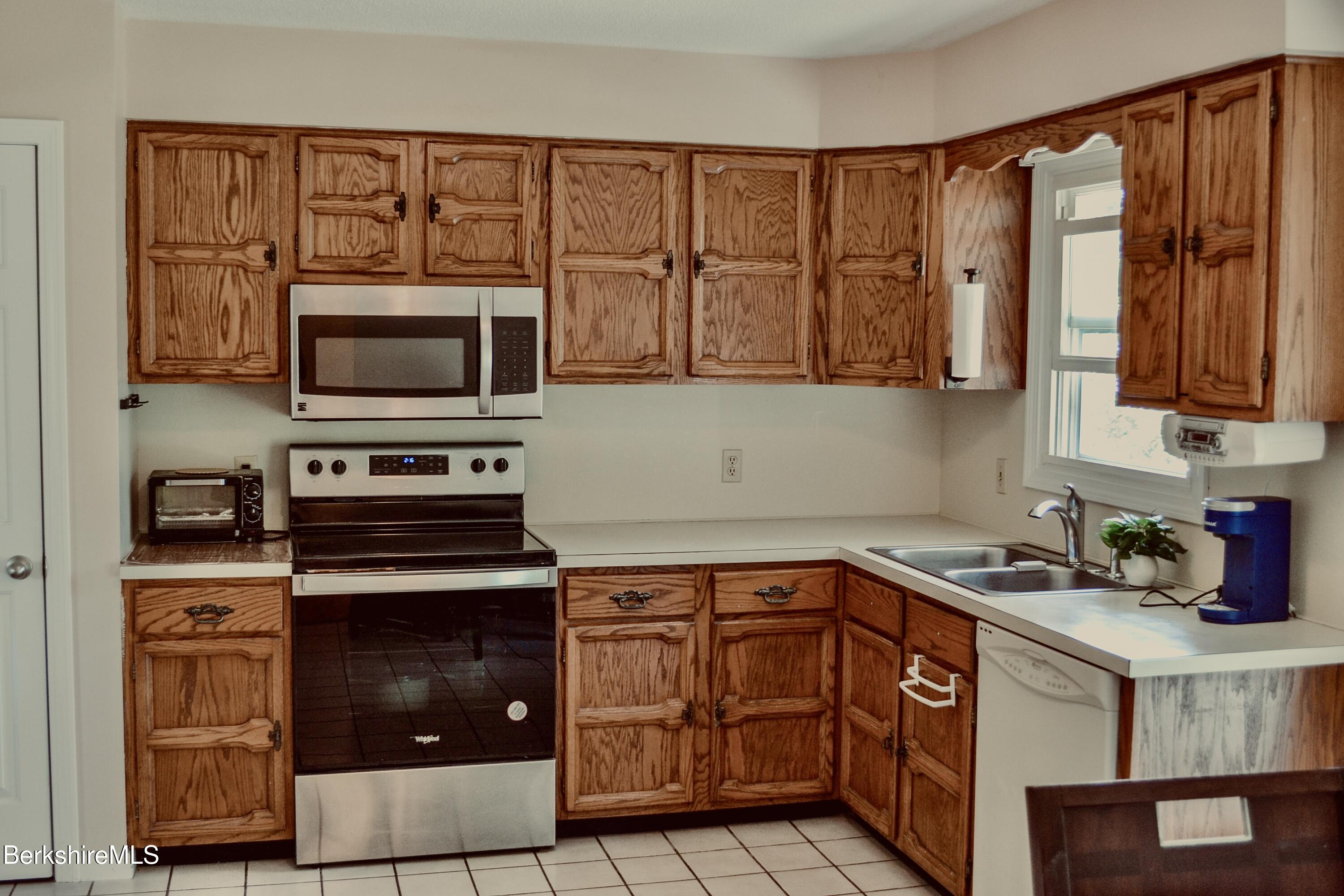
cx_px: 672
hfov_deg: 49.6
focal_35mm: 39
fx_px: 1456
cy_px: 448
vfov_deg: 34.2
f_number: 4.2
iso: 400
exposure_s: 1/30
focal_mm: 26
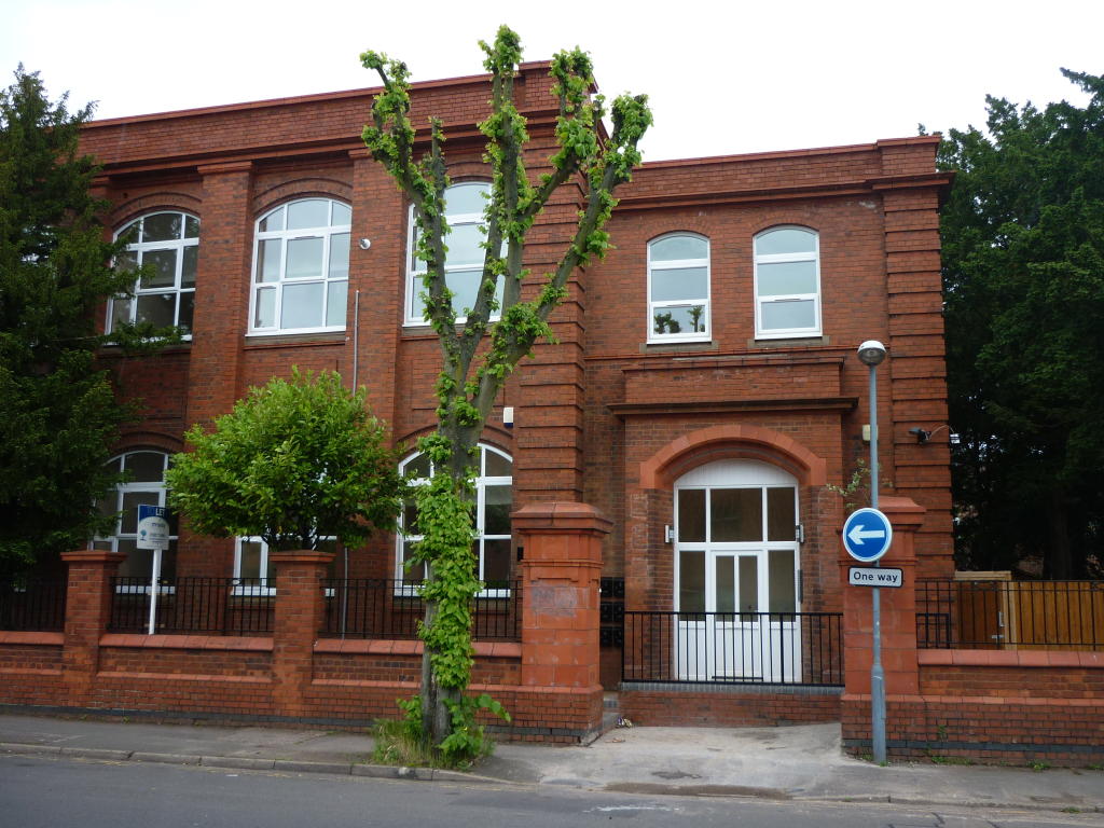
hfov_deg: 55.4
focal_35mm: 33
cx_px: 552
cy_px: 414
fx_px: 1052
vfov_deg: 42.9
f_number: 2.8
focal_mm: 5.5
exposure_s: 1/400
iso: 80
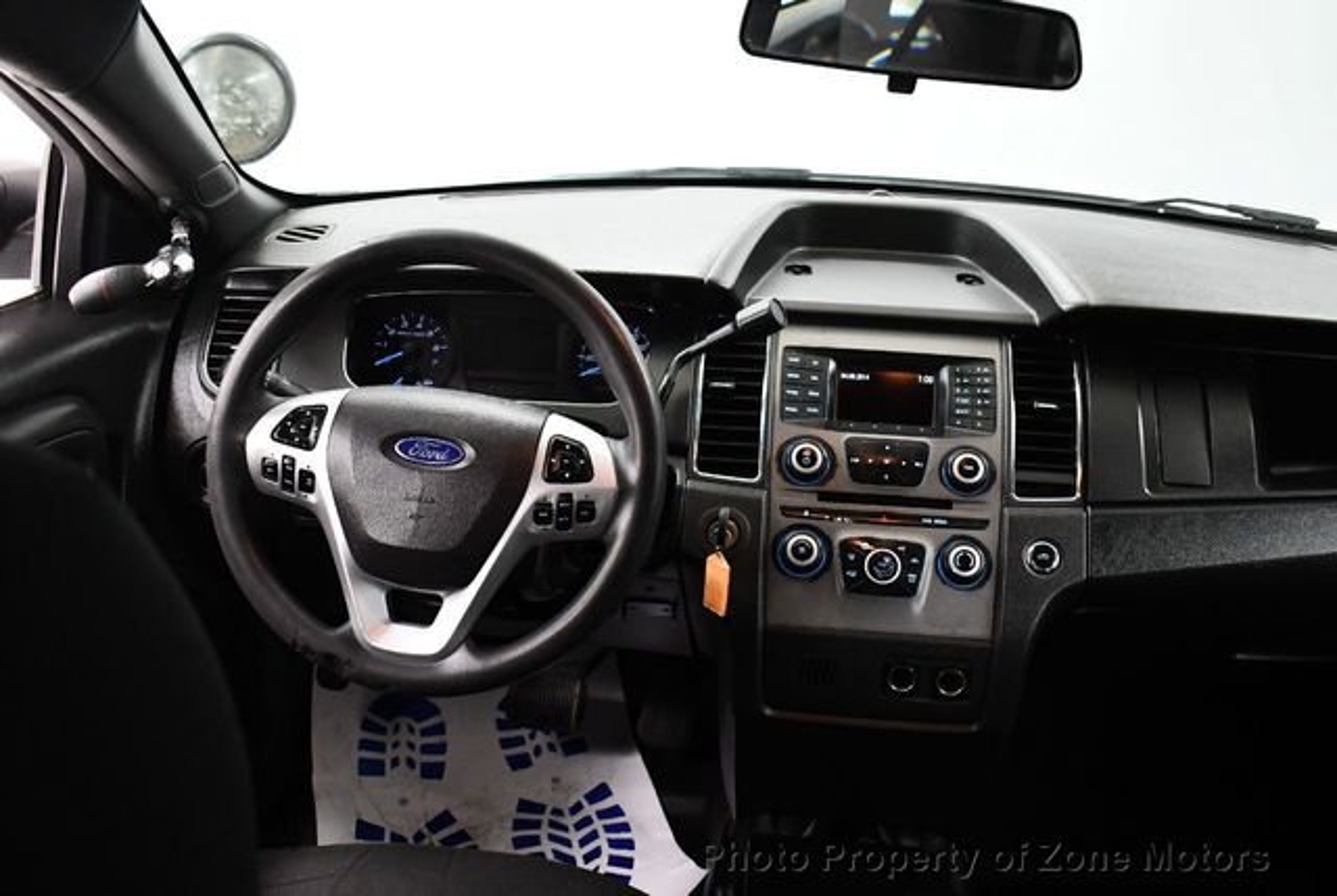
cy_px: 448
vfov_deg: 37.0
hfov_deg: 53.1
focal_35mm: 36
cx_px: 668
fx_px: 1339
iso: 2800
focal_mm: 18
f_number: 3.5
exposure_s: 1/125
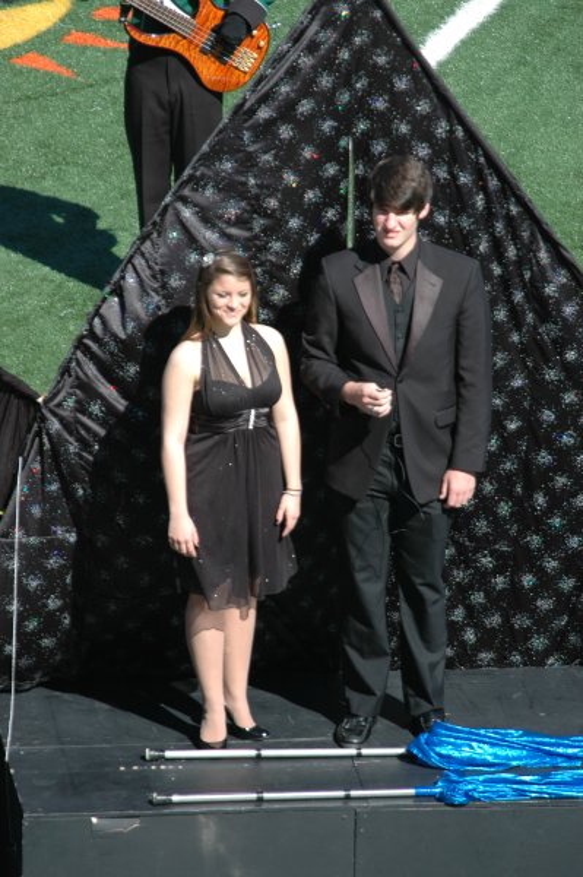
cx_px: 292
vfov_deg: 3.4
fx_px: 14599
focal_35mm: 600
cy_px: 438
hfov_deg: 2.3
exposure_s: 1/500
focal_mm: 400
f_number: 5.6
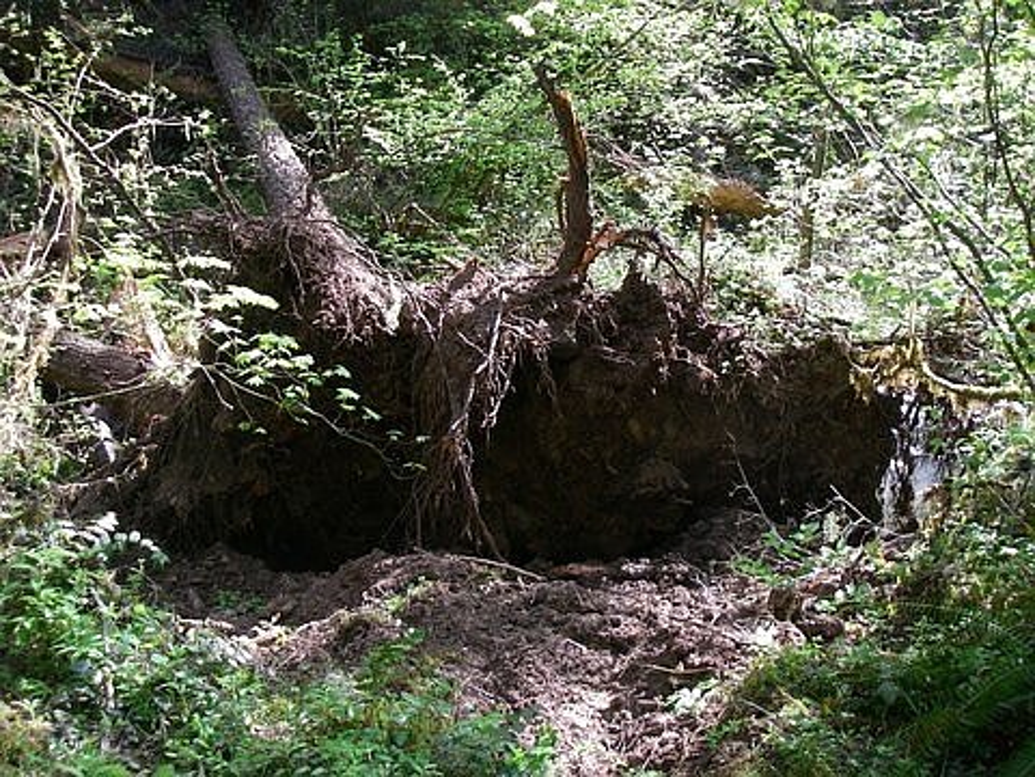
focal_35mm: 38
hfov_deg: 49.0
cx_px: 518
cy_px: 388
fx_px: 1136
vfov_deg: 37.7
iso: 64
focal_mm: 6.3
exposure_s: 1/50
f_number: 3.3
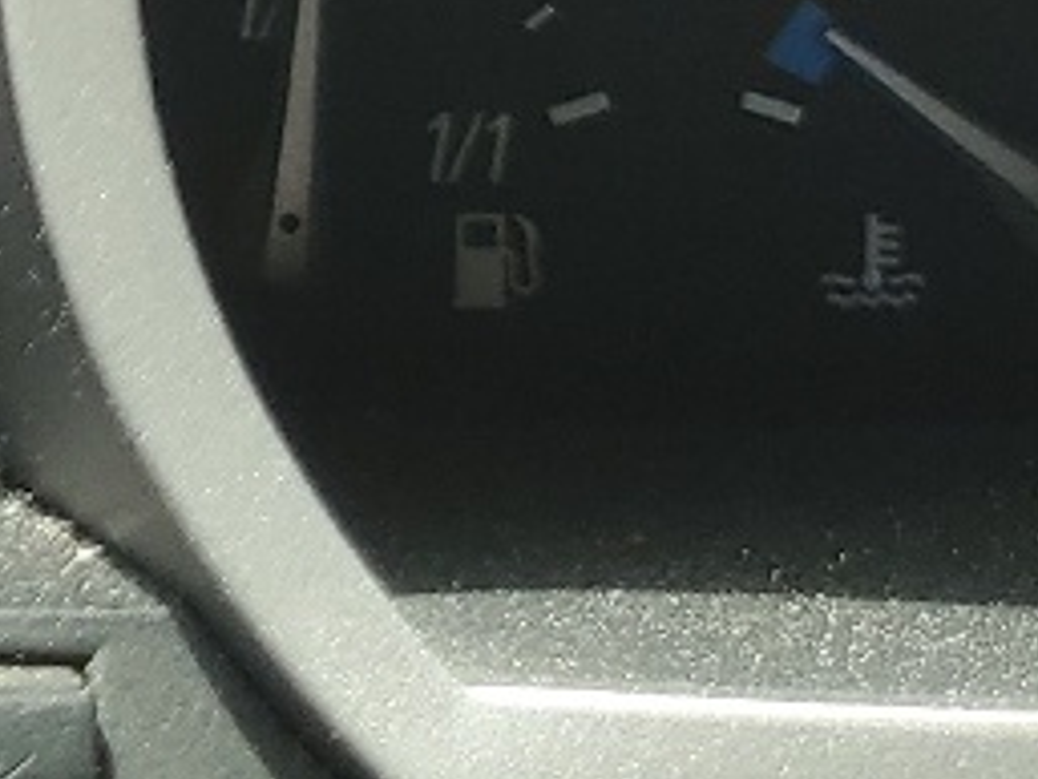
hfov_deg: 10.7
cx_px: -1317
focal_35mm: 162
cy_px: -771
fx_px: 4860
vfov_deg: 8.7
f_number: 1.5
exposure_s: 1/250
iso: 50
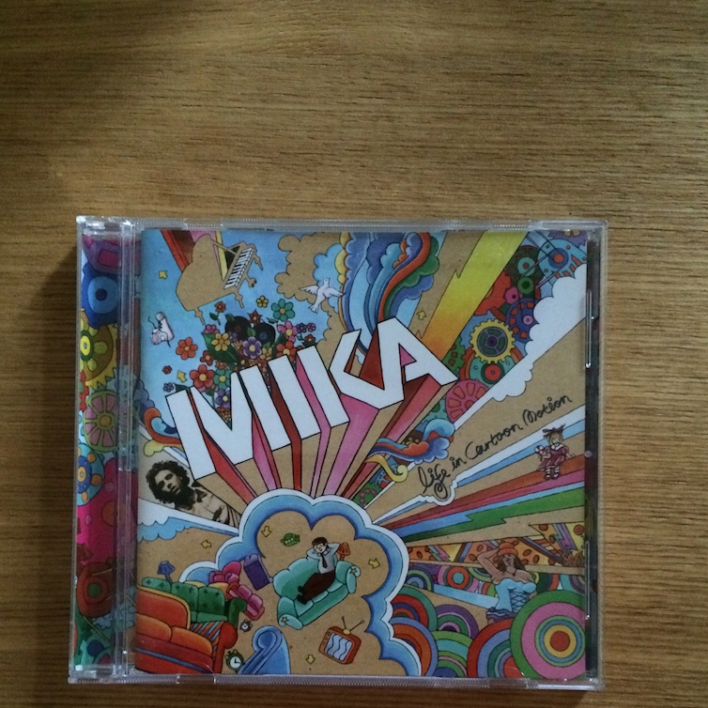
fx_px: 833
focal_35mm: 36
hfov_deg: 46.0
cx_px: 359
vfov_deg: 45.6
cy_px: 452
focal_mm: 4.12
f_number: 2.2
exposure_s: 1/15
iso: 400
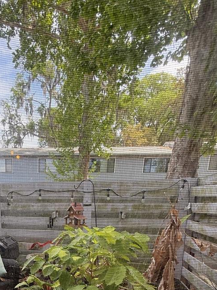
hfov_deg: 49.8
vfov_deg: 58.7
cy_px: 255
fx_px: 217
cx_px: 42
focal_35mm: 26
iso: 64
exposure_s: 1/125
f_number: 2.2
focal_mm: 2.22
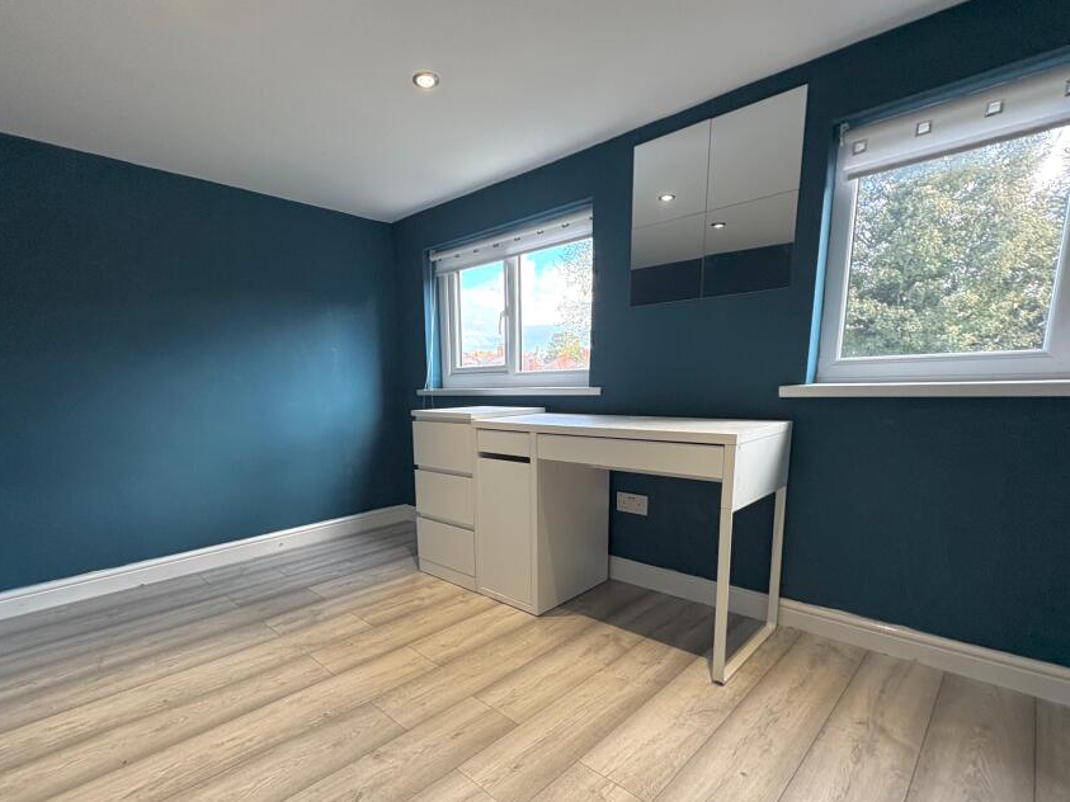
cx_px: 494
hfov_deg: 90.9
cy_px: 483
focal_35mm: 17
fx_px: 525
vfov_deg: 73.9
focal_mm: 2.22
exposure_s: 1/99
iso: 200
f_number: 2.2
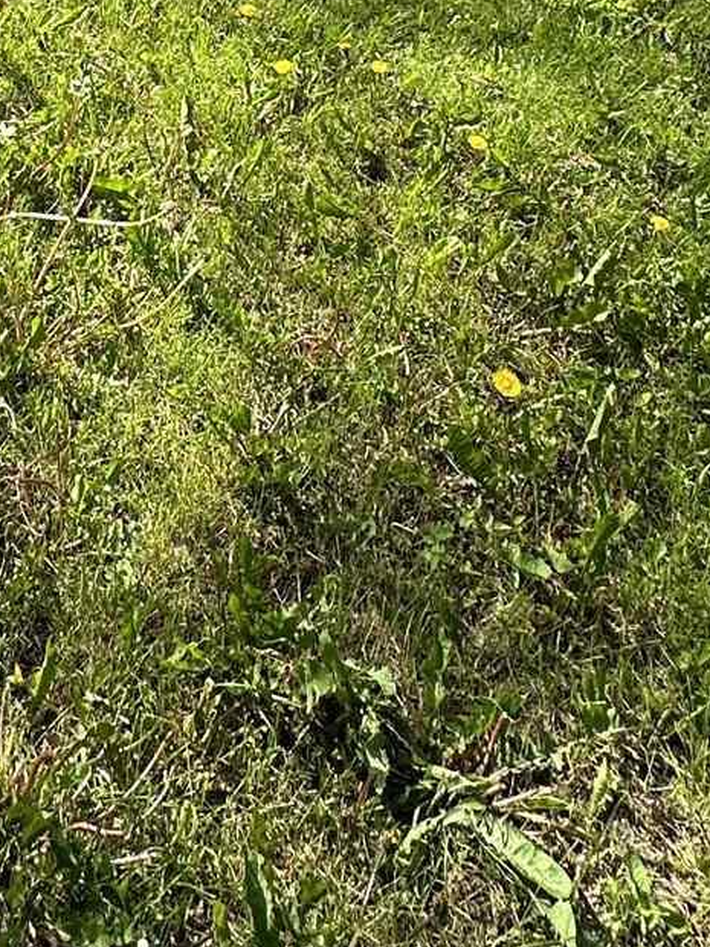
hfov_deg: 26.2
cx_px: -41
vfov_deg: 27.1
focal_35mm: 52
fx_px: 1422
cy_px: -440
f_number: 2.2
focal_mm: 2.22
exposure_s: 1/888
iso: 40
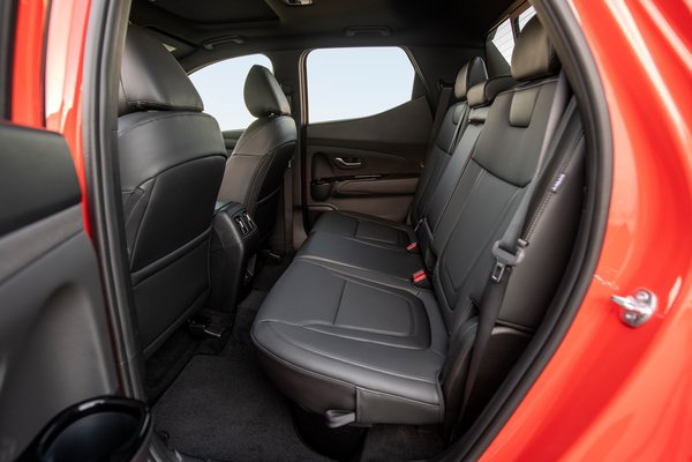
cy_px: 231
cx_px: 346
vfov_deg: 67.4
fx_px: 346
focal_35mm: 18
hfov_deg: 90.0
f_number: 4.5
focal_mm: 18
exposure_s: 1/50
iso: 400
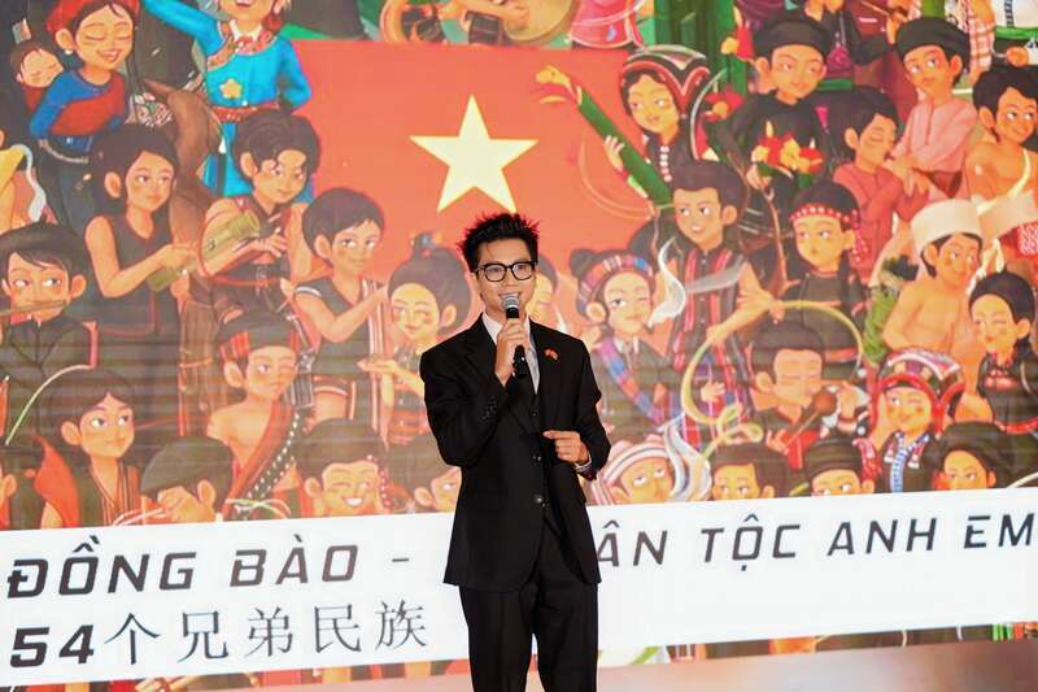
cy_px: 346
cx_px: 519
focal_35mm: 100
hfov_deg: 20.4
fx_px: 2883
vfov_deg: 13.7
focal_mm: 100
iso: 400
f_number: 2.8
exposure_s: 1/250
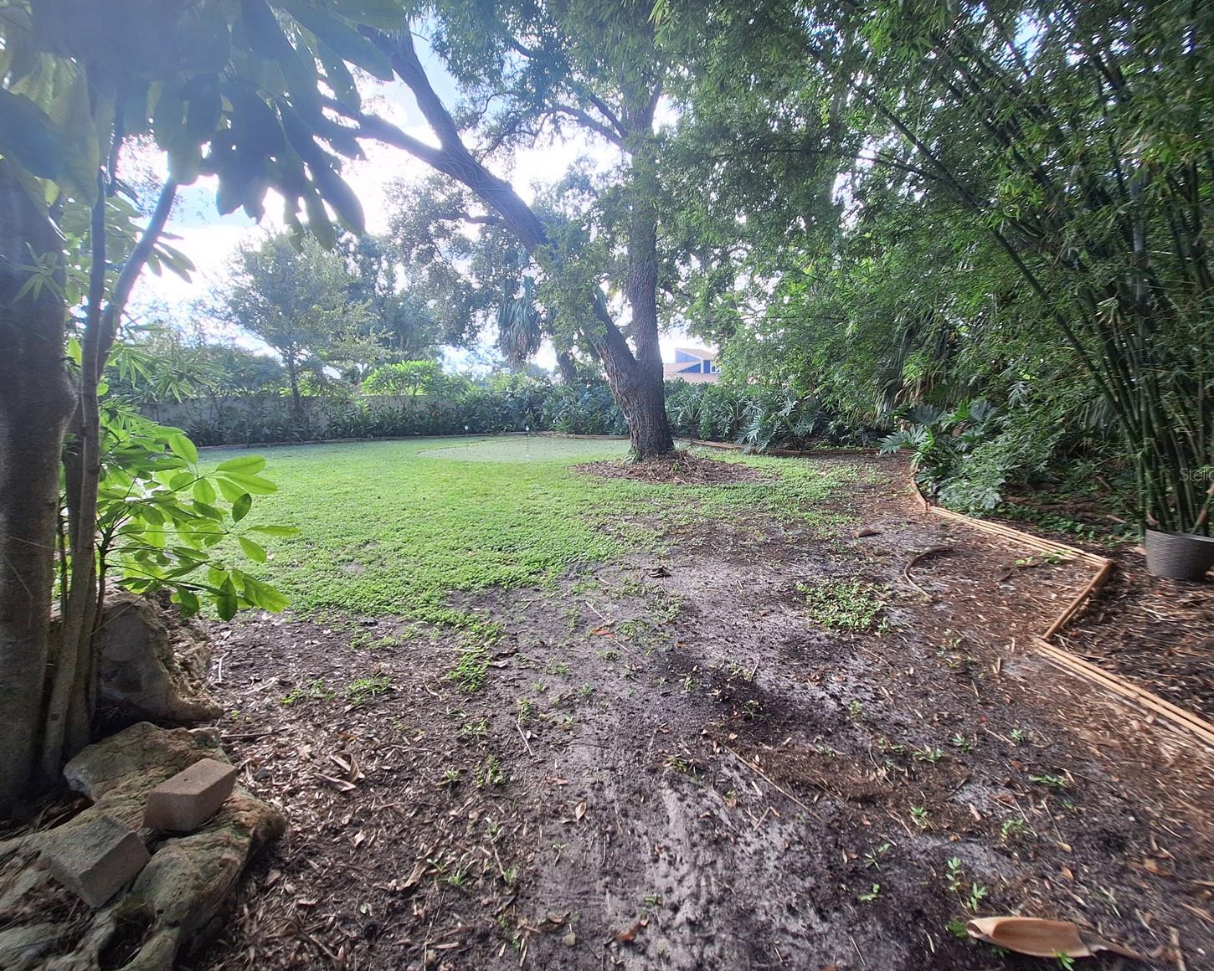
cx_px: 589
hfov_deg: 100.7
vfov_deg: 88.0
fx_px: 503
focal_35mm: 14
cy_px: 474
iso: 50
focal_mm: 1.74
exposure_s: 1/120
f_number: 2.2
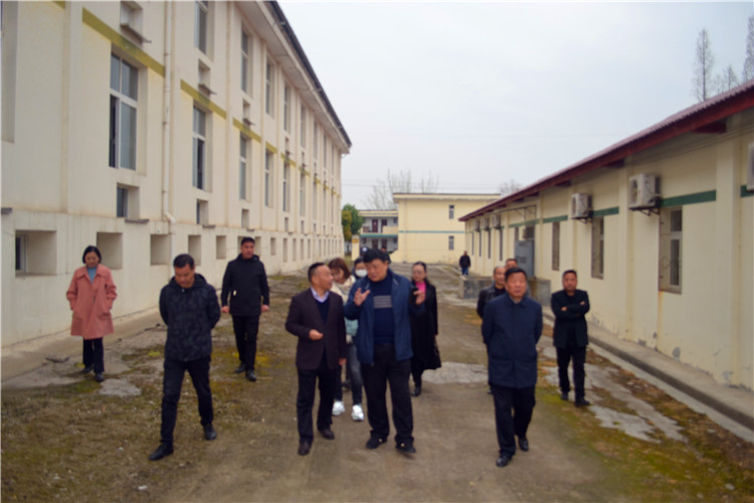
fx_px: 628
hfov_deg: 61.9
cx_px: 377
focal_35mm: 30
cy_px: 252
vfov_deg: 43.6
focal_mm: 20
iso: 100
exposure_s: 1/100
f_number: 3.8
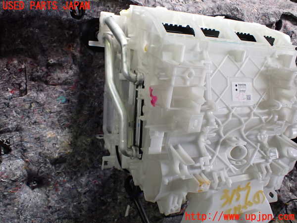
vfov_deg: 46.8
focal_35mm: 30
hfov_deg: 60.0
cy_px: 112
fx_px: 257
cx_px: 148
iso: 400
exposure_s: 1/125
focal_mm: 5.4
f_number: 2.3
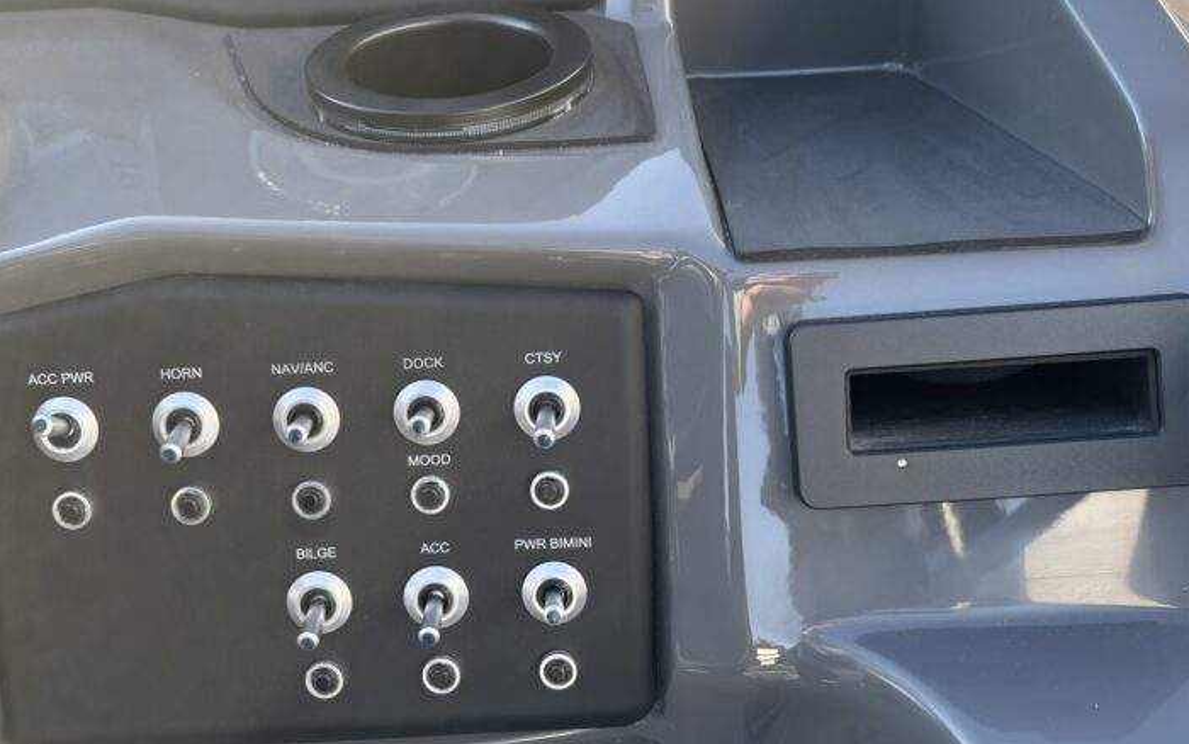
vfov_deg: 30.5
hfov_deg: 47.2
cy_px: 323
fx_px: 1361
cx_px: 578
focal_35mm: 42
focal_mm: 5.96
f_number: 1.6
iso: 50
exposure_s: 1/277
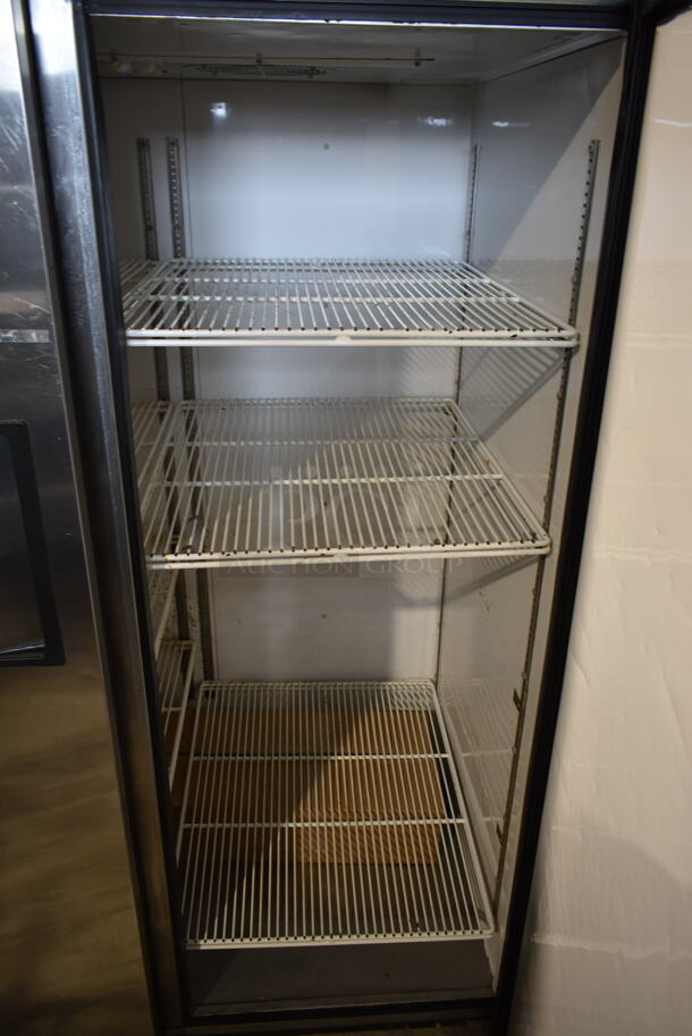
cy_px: 518
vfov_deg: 67.3
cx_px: 346
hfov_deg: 48.0
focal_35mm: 27
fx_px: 777
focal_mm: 18
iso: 640
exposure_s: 1/30
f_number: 3.5
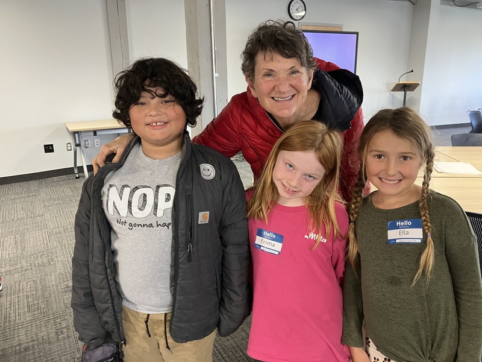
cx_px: 241
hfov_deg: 63.4
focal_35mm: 28
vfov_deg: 49.7
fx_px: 390
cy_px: 181
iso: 250
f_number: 1.8
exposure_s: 1/60
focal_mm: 3.99
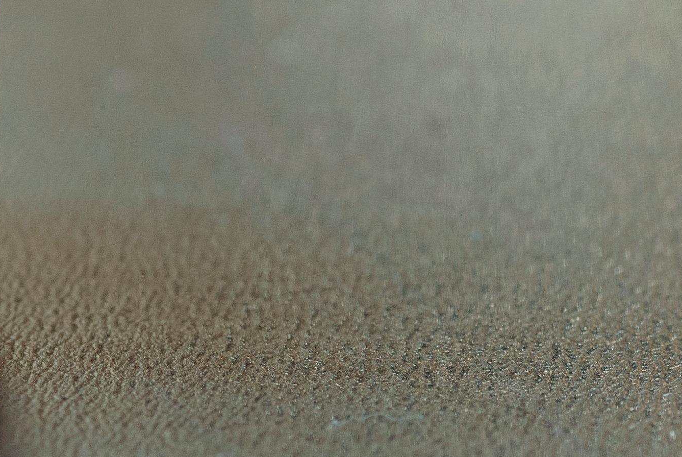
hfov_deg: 5.3
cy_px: -34
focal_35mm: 391
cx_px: 125
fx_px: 7416
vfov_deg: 3.5
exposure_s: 1/2
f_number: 13
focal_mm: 90
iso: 100
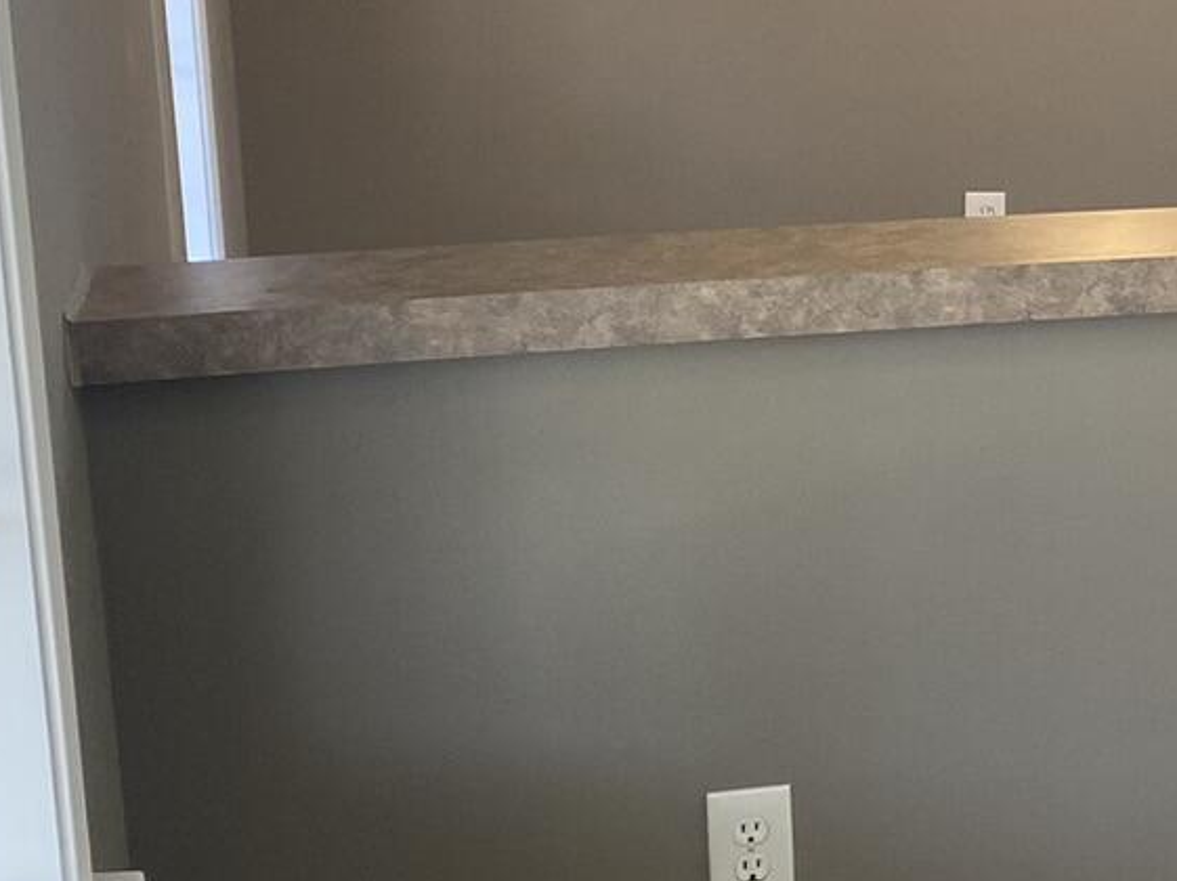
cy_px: 396
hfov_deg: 19.3
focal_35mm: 95
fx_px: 3228
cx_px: 1483
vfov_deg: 15.5
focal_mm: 4.25
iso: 64
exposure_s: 1/60
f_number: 1.8
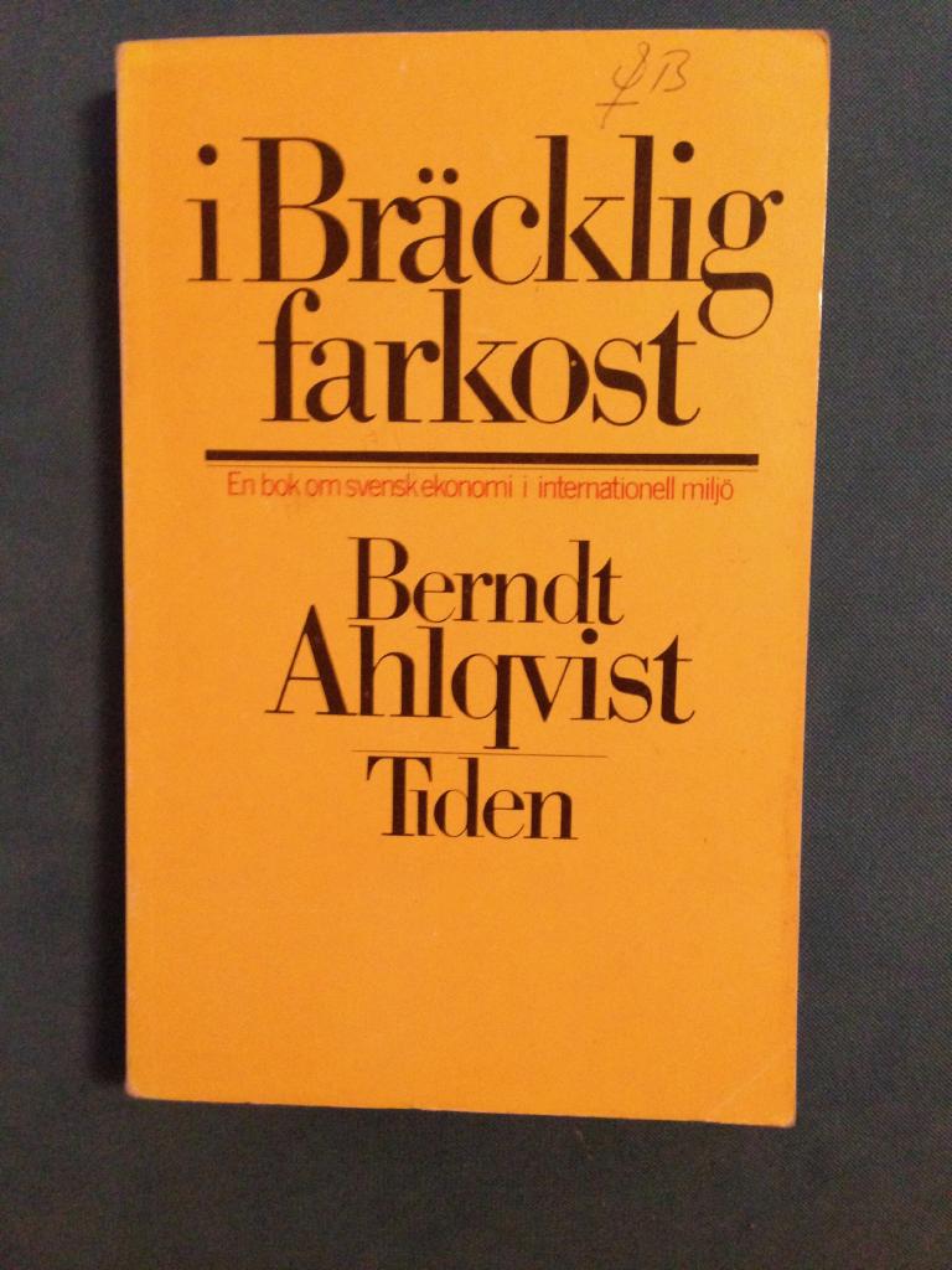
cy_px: 635
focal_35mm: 33
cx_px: 476
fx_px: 1210
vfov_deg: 55.4
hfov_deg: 42.9
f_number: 2.4
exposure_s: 1/17
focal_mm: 4.12
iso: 640
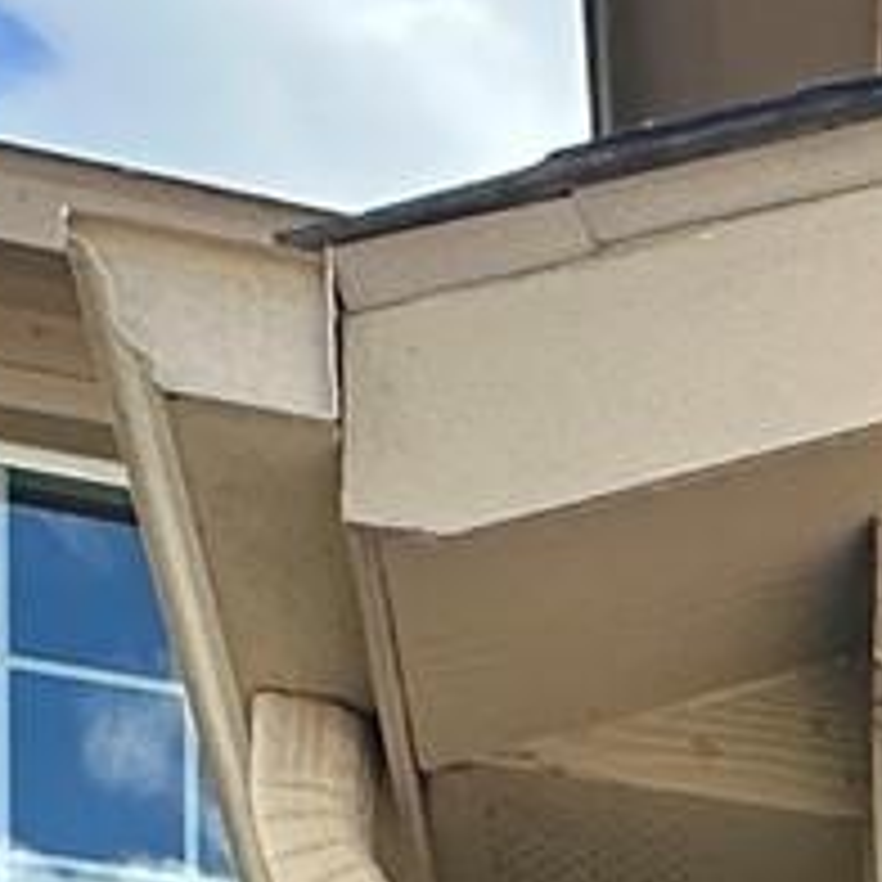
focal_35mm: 129
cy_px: 2722
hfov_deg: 11.2
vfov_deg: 9.9
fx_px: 3719
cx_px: 2164
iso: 40
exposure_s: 1/651
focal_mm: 2.22
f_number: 2.2
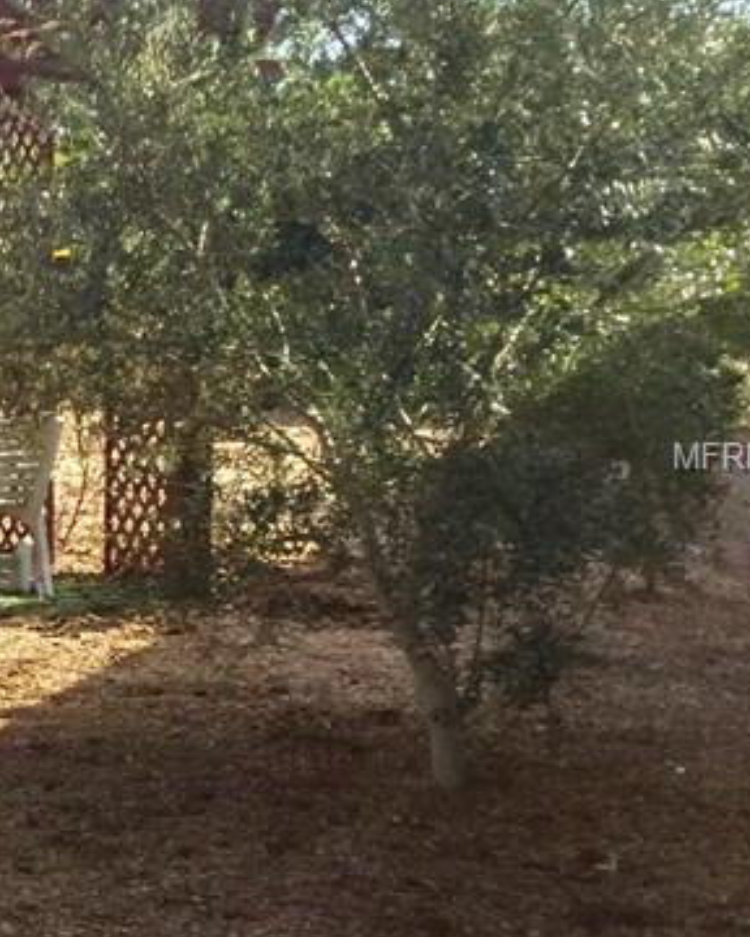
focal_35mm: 86
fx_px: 2386
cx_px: -503
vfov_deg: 22.2
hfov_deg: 15.8
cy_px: 458
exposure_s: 1/1101
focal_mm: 3.3
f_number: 2.4
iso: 25
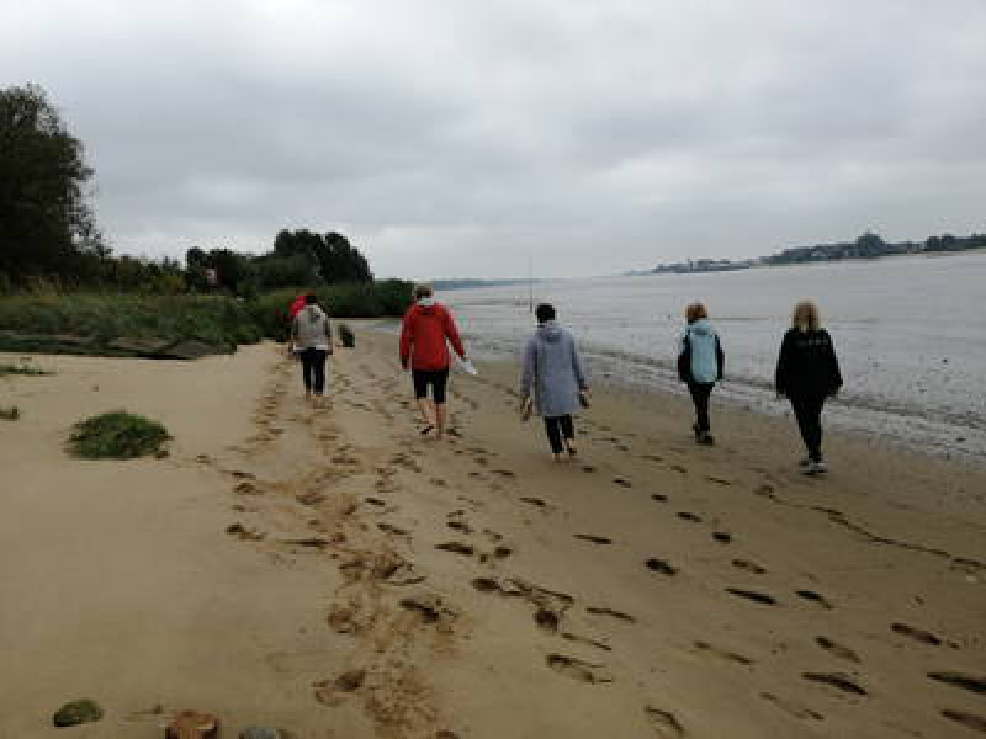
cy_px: 370
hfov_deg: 65.3
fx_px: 769
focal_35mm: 27
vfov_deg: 51.4
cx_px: 493
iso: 50
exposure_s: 1/872
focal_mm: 3.95
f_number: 1.8
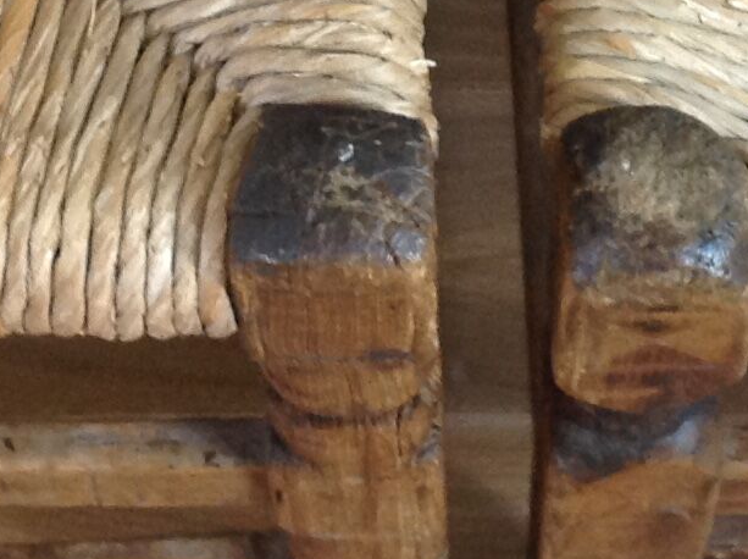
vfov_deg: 9.7
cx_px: 441
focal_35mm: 148
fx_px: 3194
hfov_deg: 13.4
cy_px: -278
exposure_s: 1/15
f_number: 2.4
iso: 125
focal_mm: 4.28
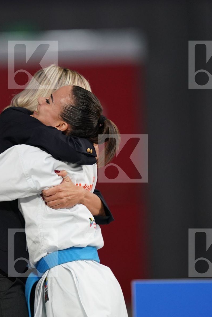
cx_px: 33
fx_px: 5319
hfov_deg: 2.3
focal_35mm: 602
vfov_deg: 3.4
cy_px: 158
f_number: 2.8
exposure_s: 1/500
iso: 2000
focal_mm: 400
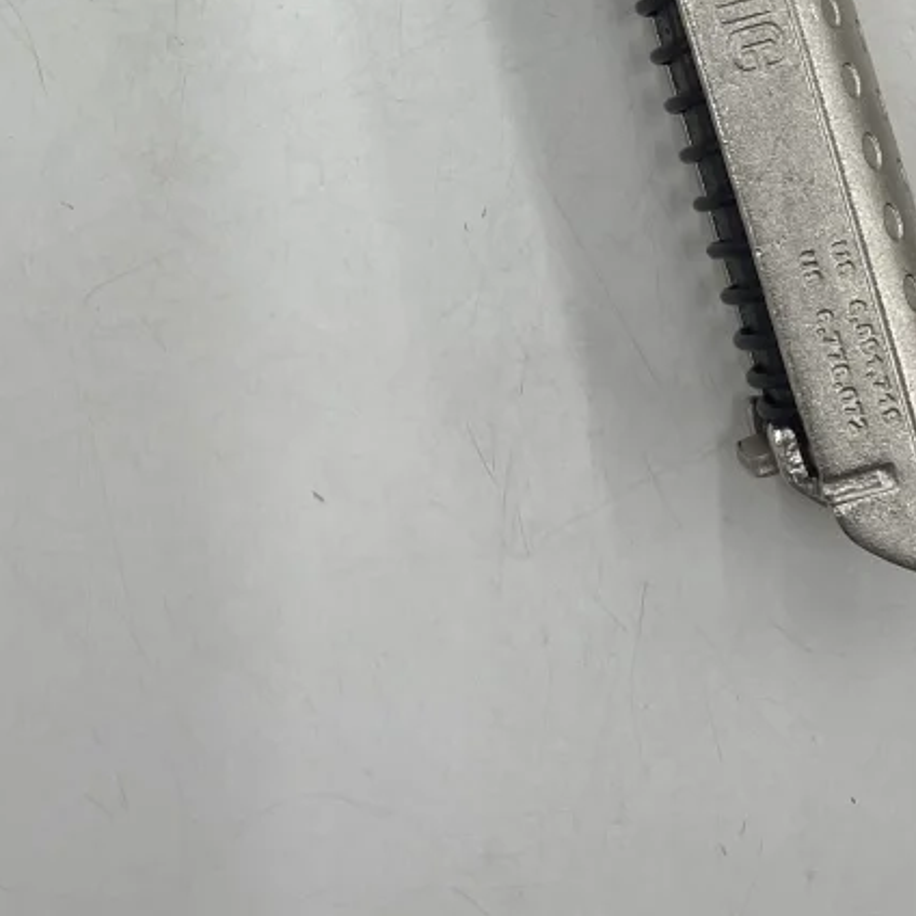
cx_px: 58
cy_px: -352
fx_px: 2335
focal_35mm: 78
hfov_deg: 21.6
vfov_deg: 19.9
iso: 32
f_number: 1.8
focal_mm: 4.25
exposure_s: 1/130
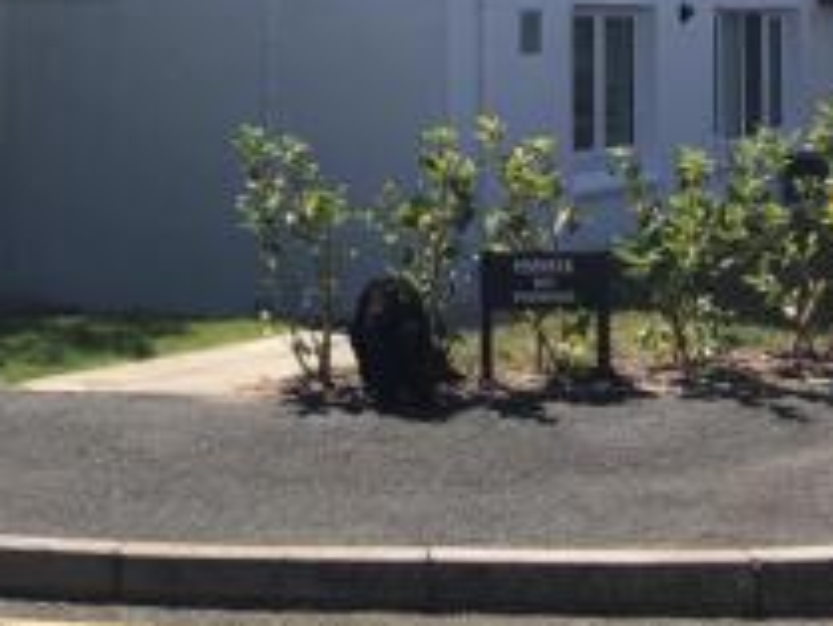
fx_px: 1878
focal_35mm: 78
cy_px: -134
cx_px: 205
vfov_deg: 17.9
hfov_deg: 24.7
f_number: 1.8
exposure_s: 1/1600
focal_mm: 3.99
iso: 20
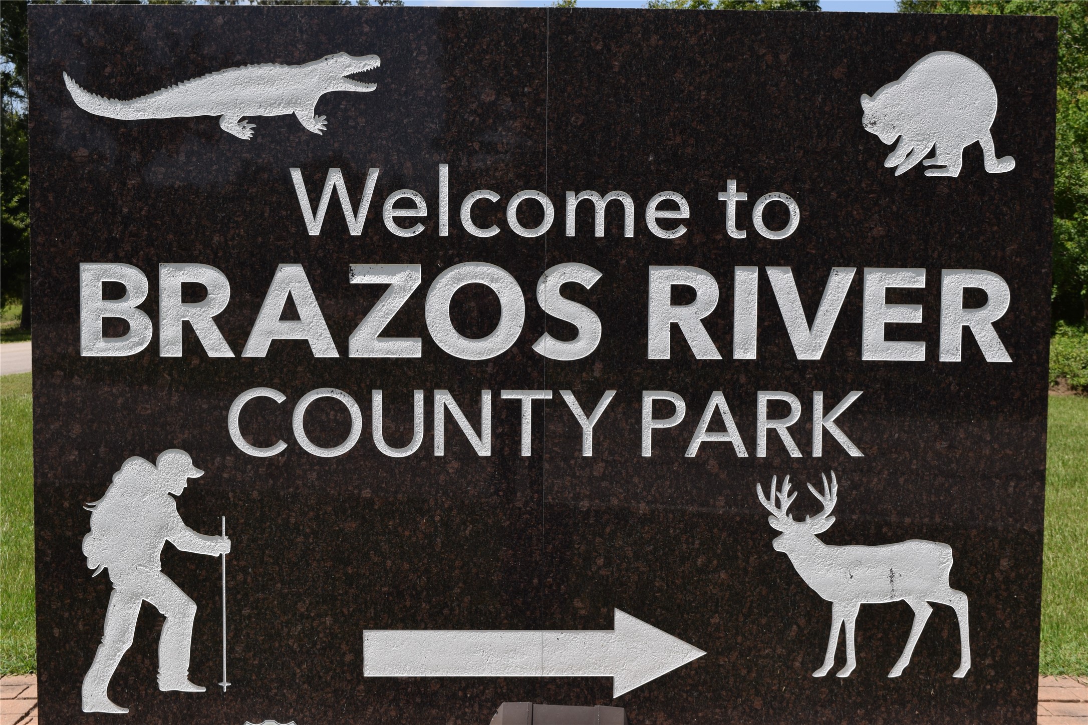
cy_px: 362
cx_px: 544
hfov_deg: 42.3
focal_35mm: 46
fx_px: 1405
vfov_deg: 28.9
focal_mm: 31
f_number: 9
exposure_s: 1/320
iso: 200
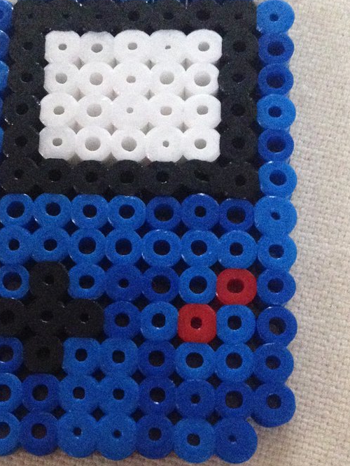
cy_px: 289
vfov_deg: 27.7
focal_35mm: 70
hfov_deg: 20.9
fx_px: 943
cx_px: 116
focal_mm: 4.28
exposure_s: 1/15
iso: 800
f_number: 2.4
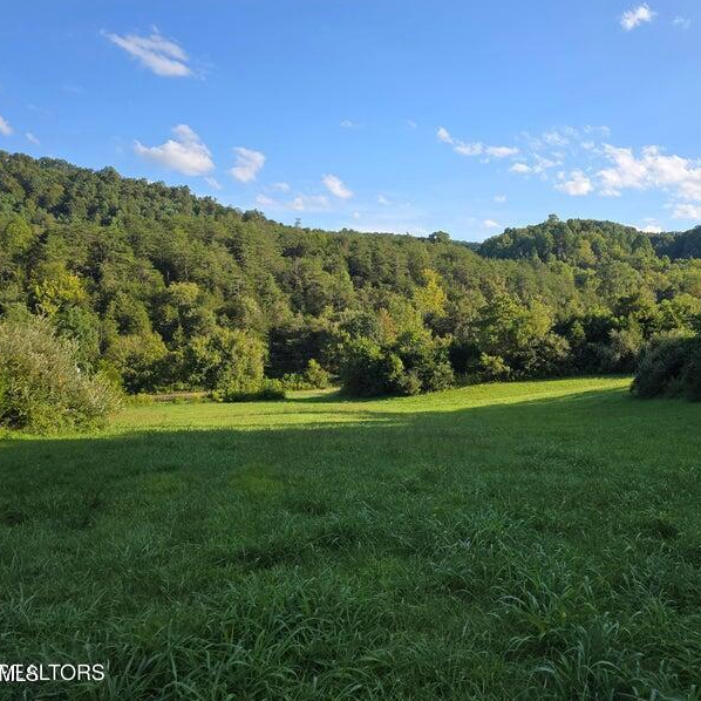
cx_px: 446
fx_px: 664
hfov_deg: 54.9
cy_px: 332
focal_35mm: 29
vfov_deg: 55.6
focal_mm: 6.3
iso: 12
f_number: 1.7
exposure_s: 1/367
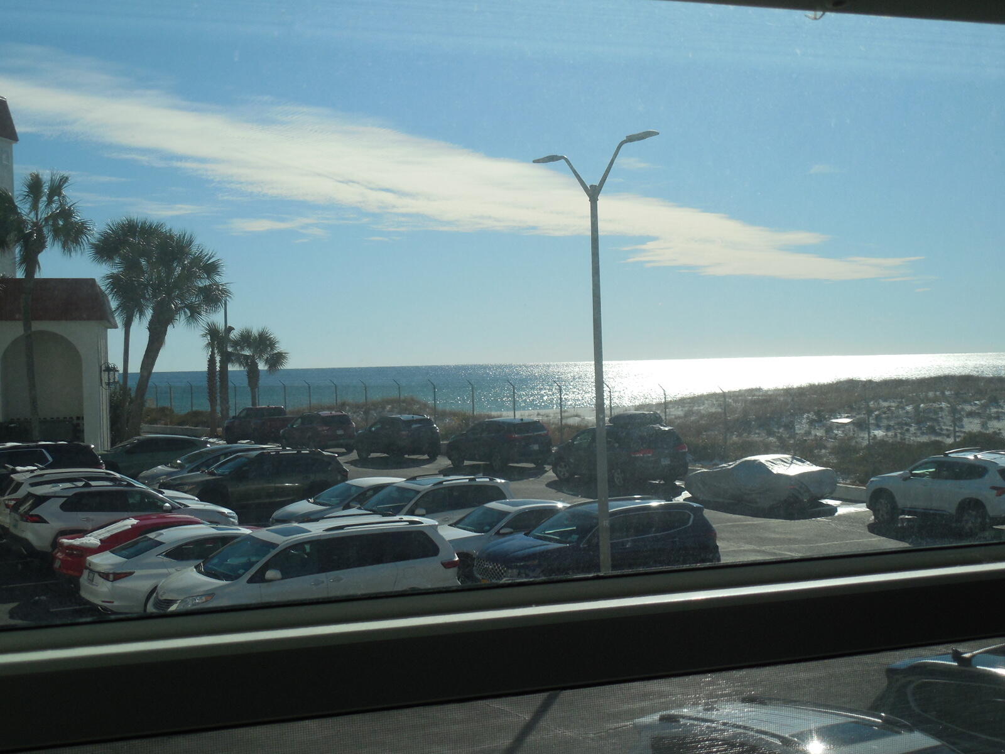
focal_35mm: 54
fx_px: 1568
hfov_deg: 35.5
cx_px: 502
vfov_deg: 27.0
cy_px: 377
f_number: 8.4
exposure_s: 1/500
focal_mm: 9.8
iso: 125
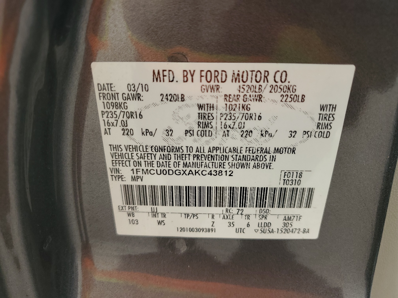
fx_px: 299
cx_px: 199
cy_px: 149
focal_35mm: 26
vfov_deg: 53.1
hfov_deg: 67.3
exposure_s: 1/147
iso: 50
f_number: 1.5
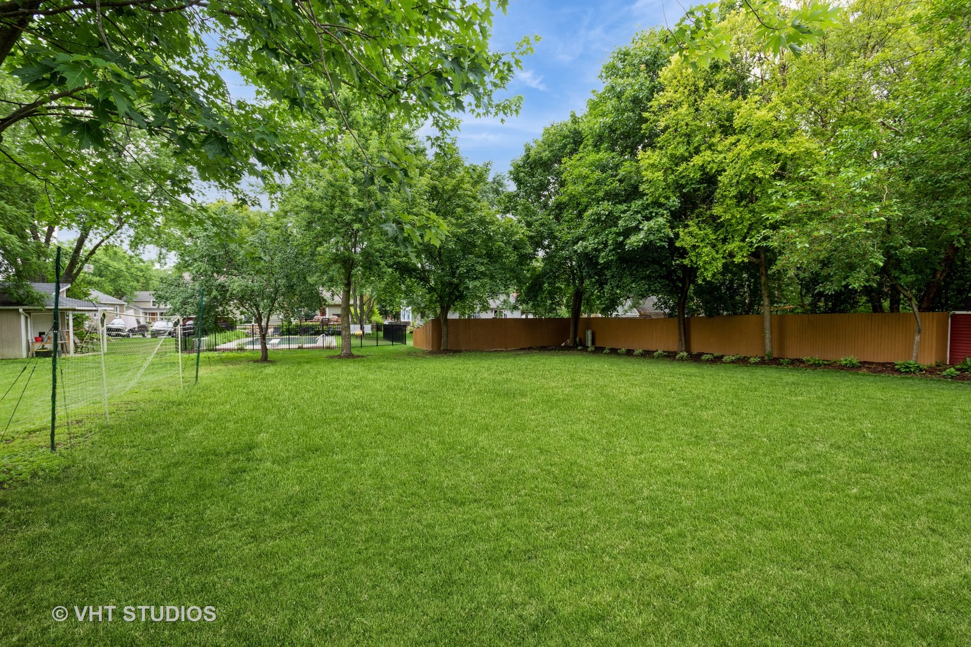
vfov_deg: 70.5
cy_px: 324
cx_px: 486
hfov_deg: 93.3
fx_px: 459
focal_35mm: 17
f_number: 8
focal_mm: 17
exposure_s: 1/60
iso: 400
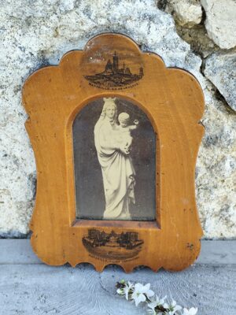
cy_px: 158
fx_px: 845
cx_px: 118
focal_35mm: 93
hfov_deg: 15.9
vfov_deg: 21.1
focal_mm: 6.19
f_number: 1.65
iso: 50
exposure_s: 1/100
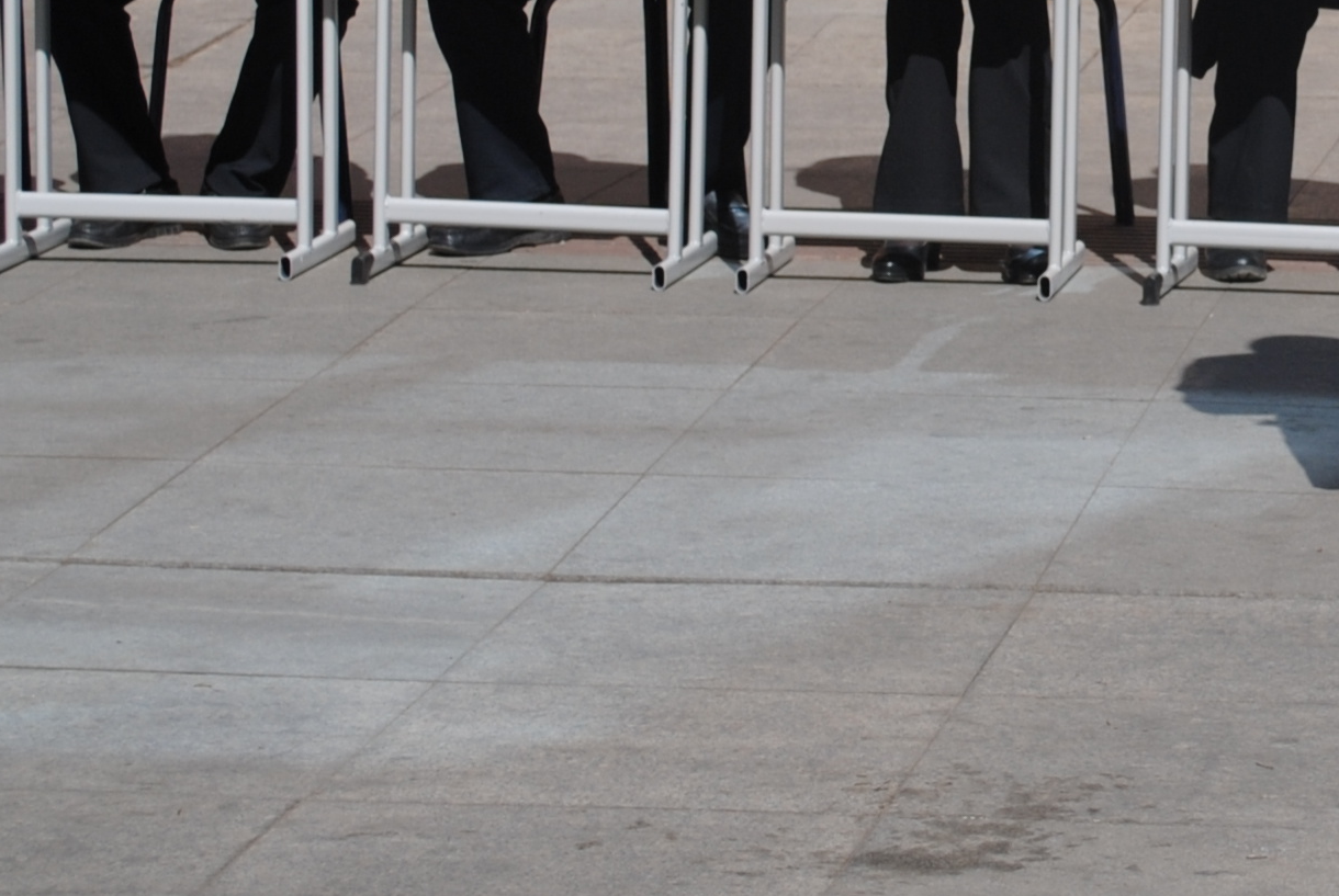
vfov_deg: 8.2
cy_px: -72
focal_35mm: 167
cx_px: 1409
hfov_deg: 12.1
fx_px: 6204
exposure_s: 1/1000
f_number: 5
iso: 100
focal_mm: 35
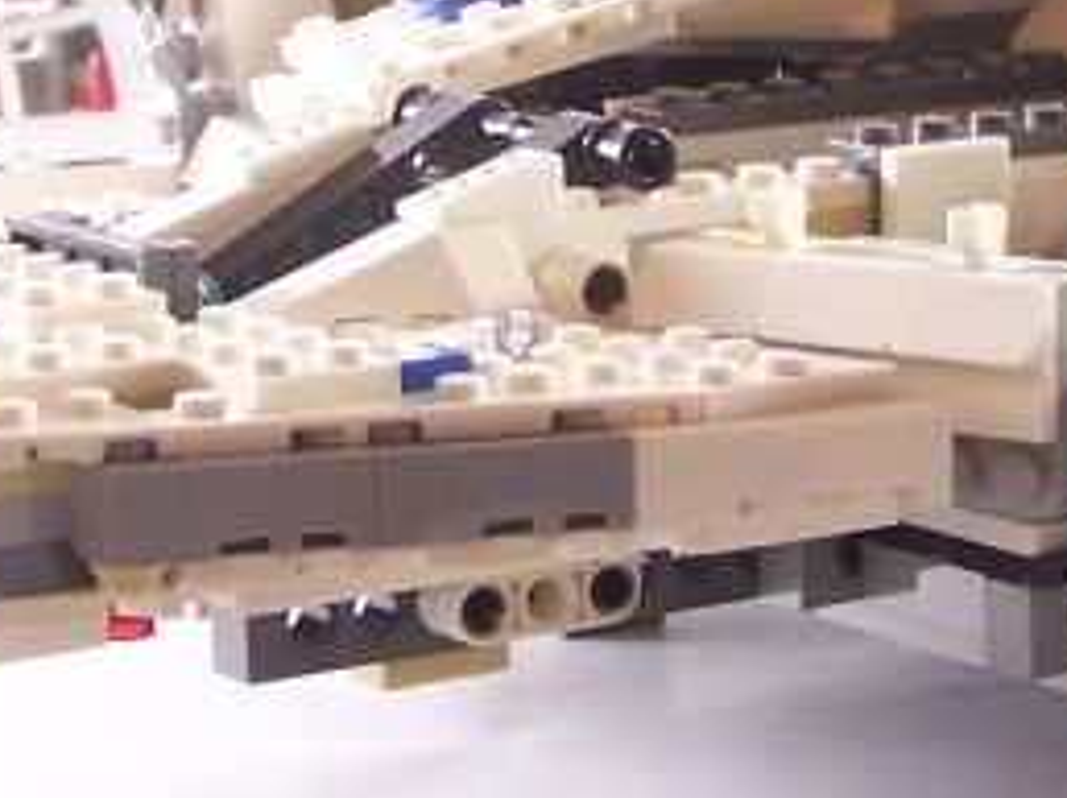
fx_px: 4650
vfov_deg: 9.8
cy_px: 145
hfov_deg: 13.1
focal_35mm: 151
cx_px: 732
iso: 200
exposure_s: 1/20
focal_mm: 6.3
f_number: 3.2
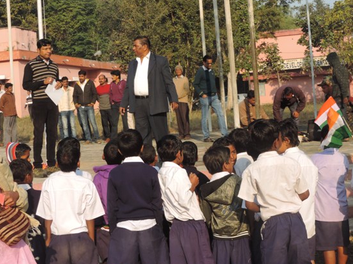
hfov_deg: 29.0
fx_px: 683
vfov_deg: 21.9
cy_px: 114
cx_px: 183
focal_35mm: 67
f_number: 3.7
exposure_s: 1/400
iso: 80
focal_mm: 9.8
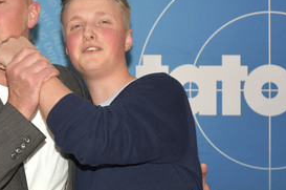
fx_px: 1023
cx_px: 55
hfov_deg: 15.8
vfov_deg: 10.6
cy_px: 103
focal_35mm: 129
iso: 640
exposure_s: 1/200
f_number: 5.6
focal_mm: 78
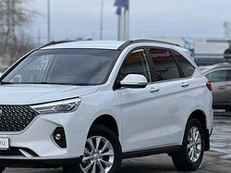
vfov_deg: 8.7
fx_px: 1140
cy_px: 108
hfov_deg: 11.6
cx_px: 79
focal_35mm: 171
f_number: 2.8
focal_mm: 15.66
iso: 50
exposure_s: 1/586
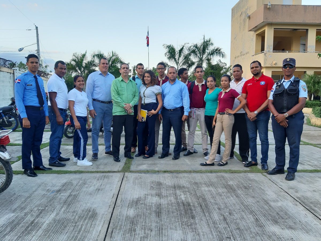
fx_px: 250
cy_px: 120
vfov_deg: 51.4
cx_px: 160
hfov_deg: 65.3
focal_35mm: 27
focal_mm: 3.93
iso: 50
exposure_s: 1/120
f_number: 1.7
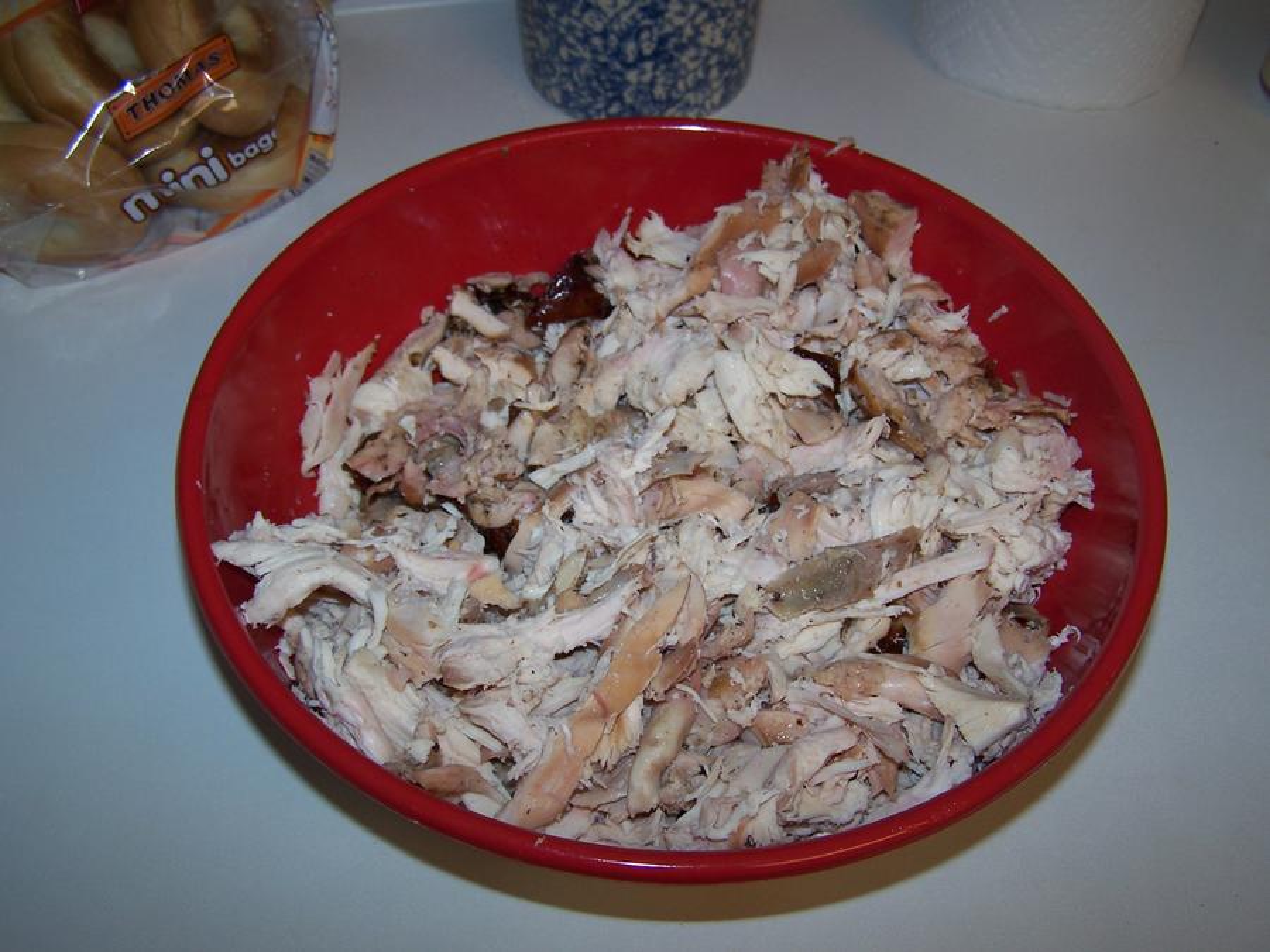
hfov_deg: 49.0
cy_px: 476
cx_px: 635
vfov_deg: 37.7
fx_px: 1394
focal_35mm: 38
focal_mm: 6.3
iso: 80
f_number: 2.8
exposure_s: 1/60
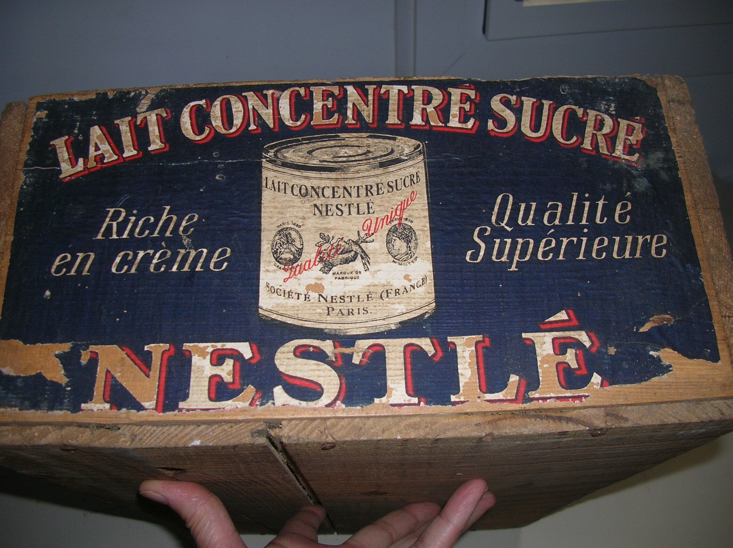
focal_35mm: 35
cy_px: 274
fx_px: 741
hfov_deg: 52.7
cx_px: 366
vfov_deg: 40.6
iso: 50
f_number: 2.8
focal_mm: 5.8
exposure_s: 1/60.1
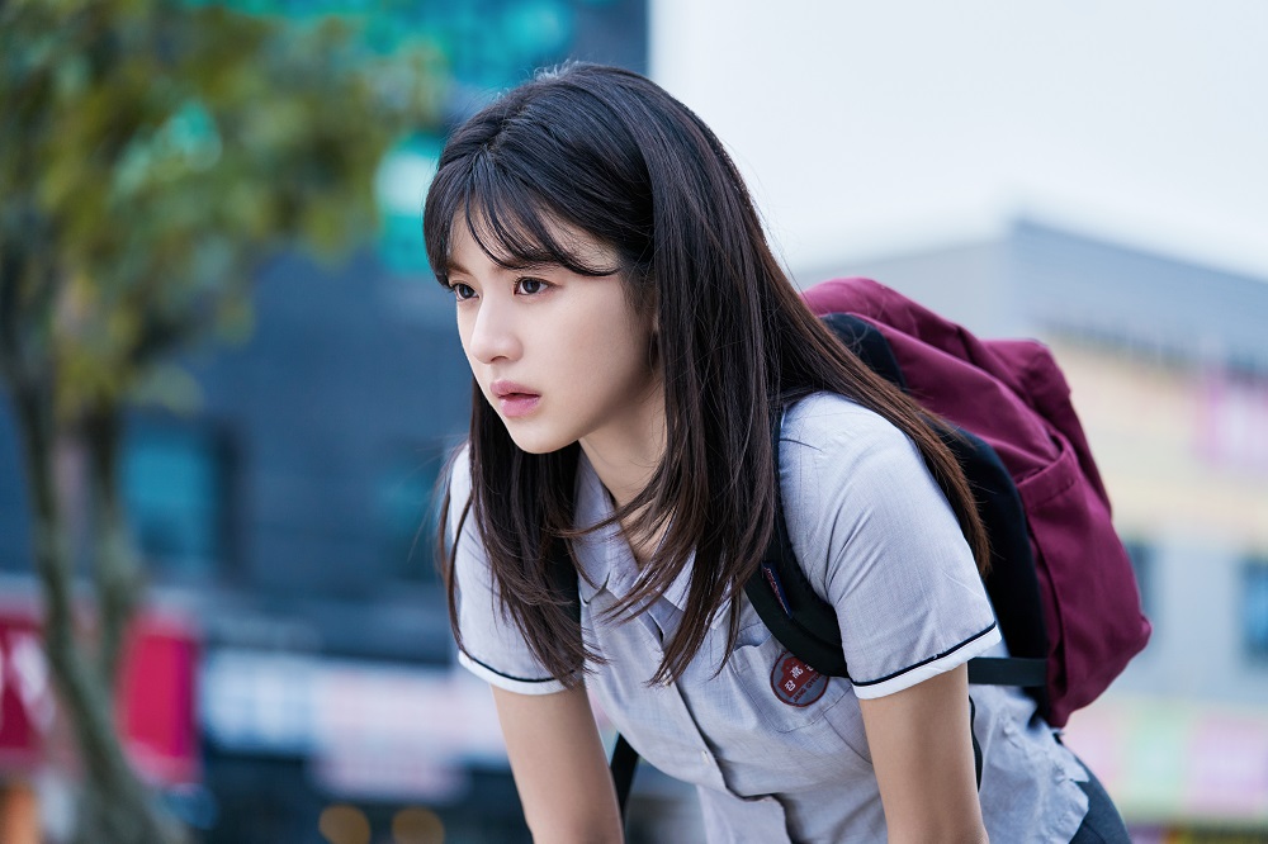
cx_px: 634
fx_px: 3662
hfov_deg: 19.6
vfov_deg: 13.2
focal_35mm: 104
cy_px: 422
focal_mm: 104
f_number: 2.8
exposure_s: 1/2000
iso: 500
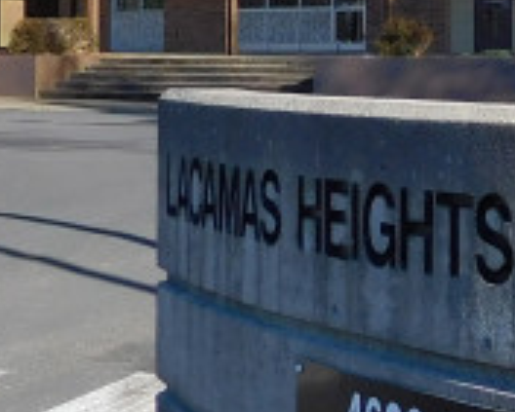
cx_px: 708
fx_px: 2166
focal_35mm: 142
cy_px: -70
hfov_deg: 13.0
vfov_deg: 10.7
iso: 125
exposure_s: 1/640
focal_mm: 4.5
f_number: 3.4
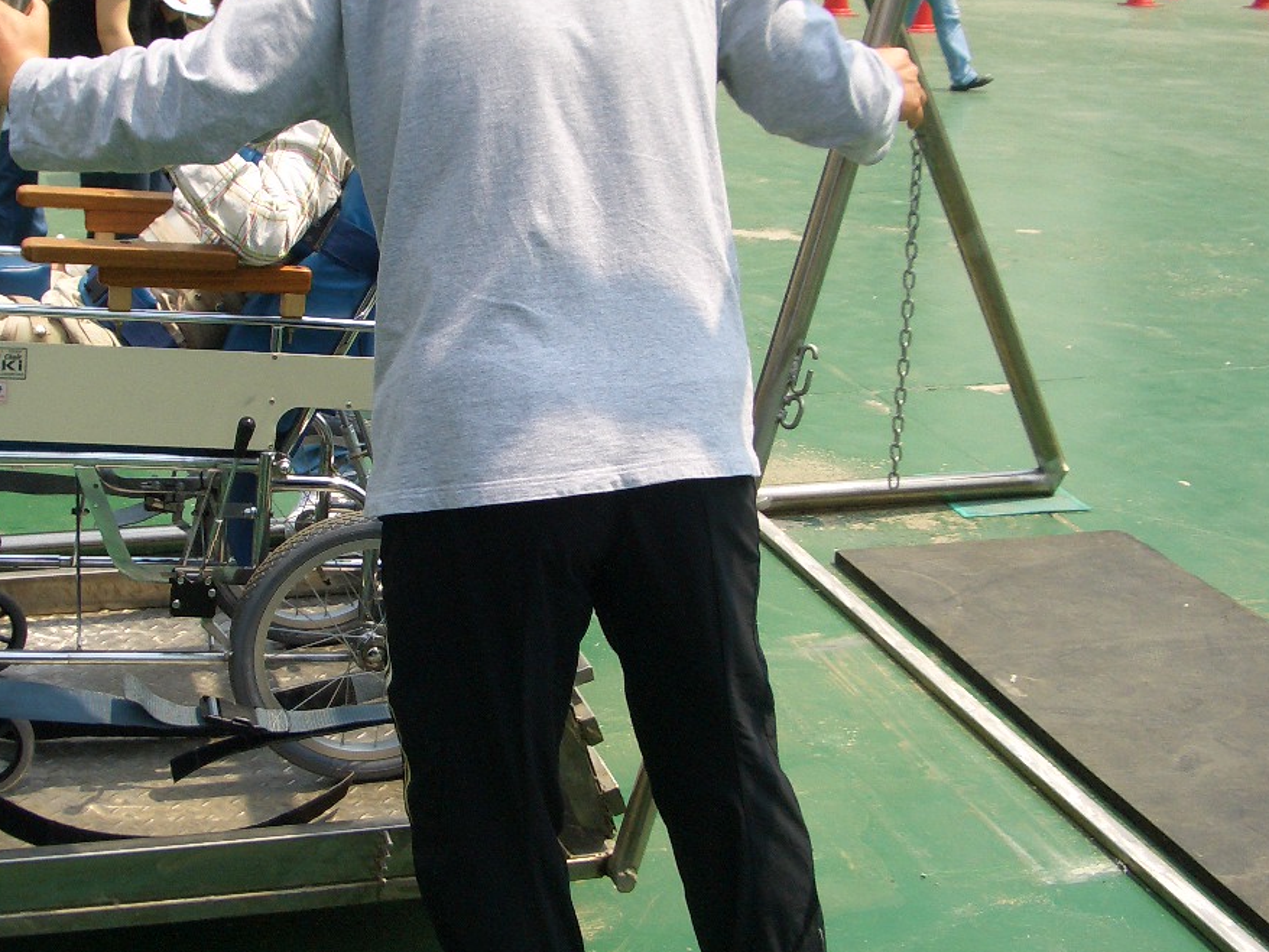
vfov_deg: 28.5
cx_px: 409
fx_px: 1870
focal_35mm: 51
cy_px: 396
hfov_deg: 37.0
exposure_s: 1/320
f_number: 4.3
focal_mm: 5.8
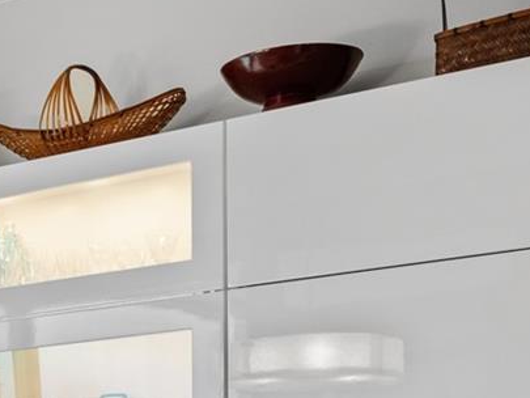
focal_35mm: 110
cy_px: 601
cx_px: -434
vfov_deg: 12.8
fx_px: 1685
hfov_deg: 15.3
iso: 800
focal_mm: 29
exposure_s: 1/80
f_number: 6.3
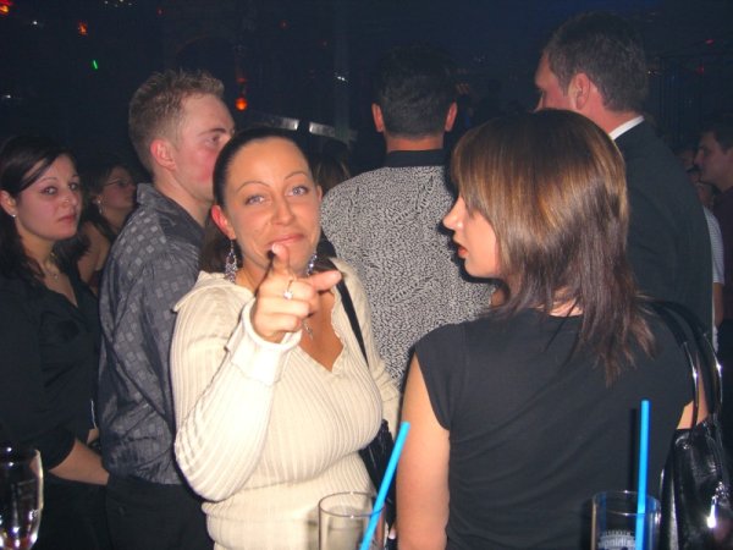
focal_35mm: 38
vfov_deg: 37.7
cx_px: 366
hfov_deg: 49.0
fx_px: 805
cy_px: 275
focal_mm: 7.9
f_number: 2.8
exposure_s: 1/60
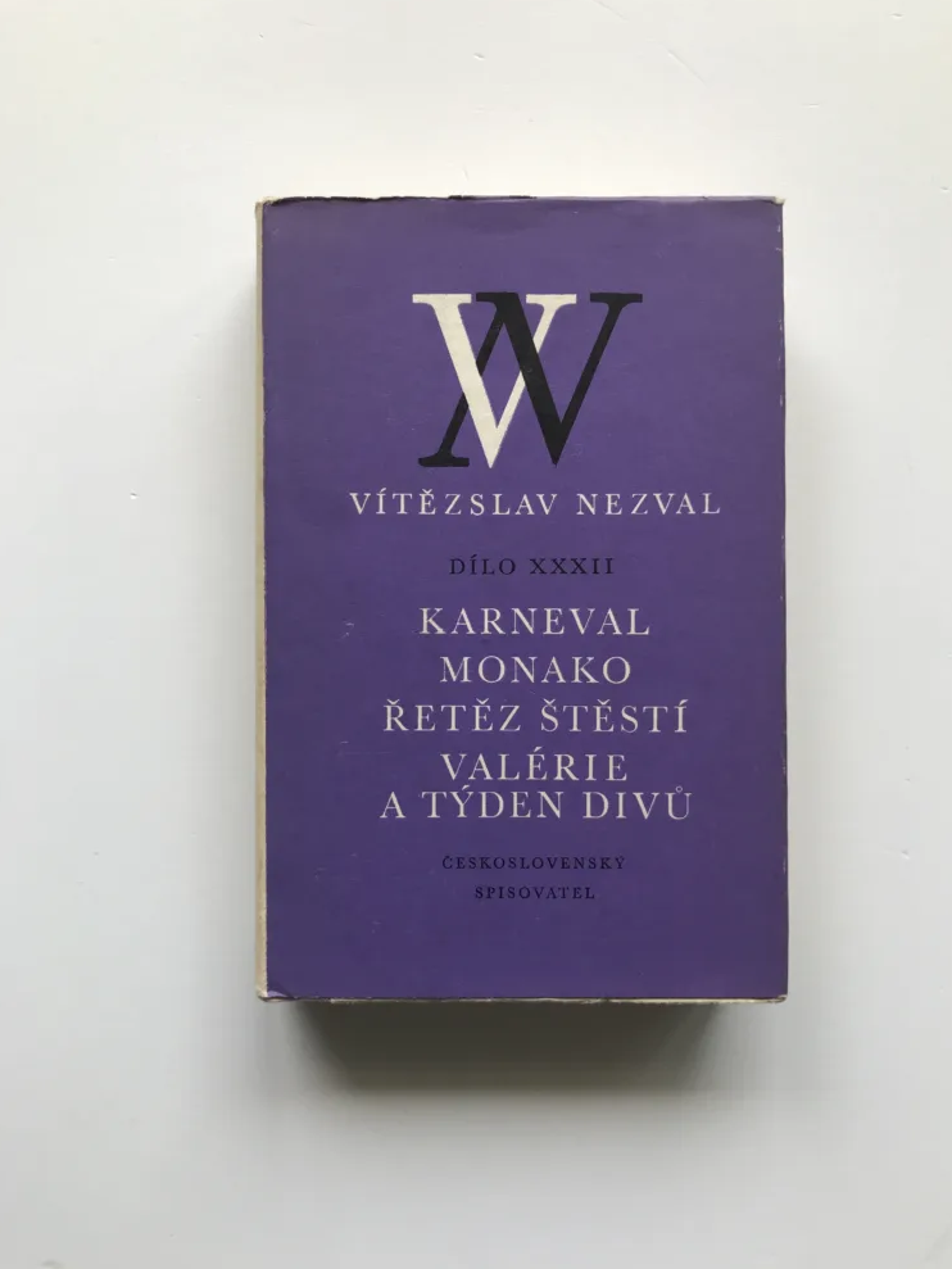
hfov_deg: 48.2
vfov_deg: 61.7
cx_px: 489
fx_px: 1063
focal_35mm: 29
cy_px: 638
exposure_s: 1/100
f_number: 1.8
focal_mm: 3.99
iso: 32
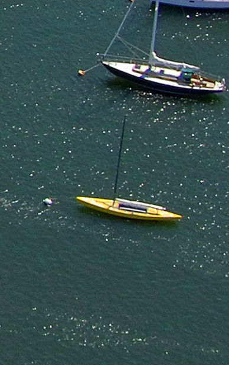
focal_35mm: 359
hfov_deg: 3.4
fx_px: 3582
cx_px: -940
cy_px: -418
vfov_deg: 5.7
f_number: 7.1
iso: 400
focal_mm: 34
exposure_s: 1/1000
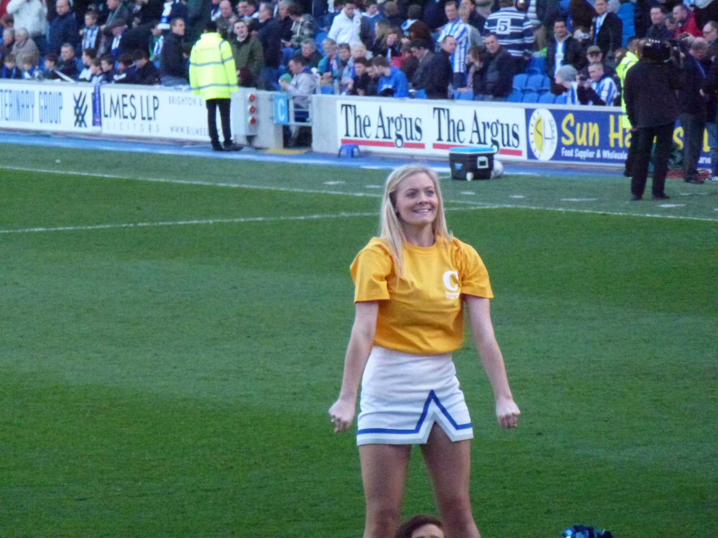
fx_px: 7965
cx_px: 359
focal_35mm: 384
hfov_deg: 5.2
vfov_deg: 3.9
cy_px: 269
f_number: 5.9
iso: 1600
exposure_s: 1/500
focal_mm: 68.8
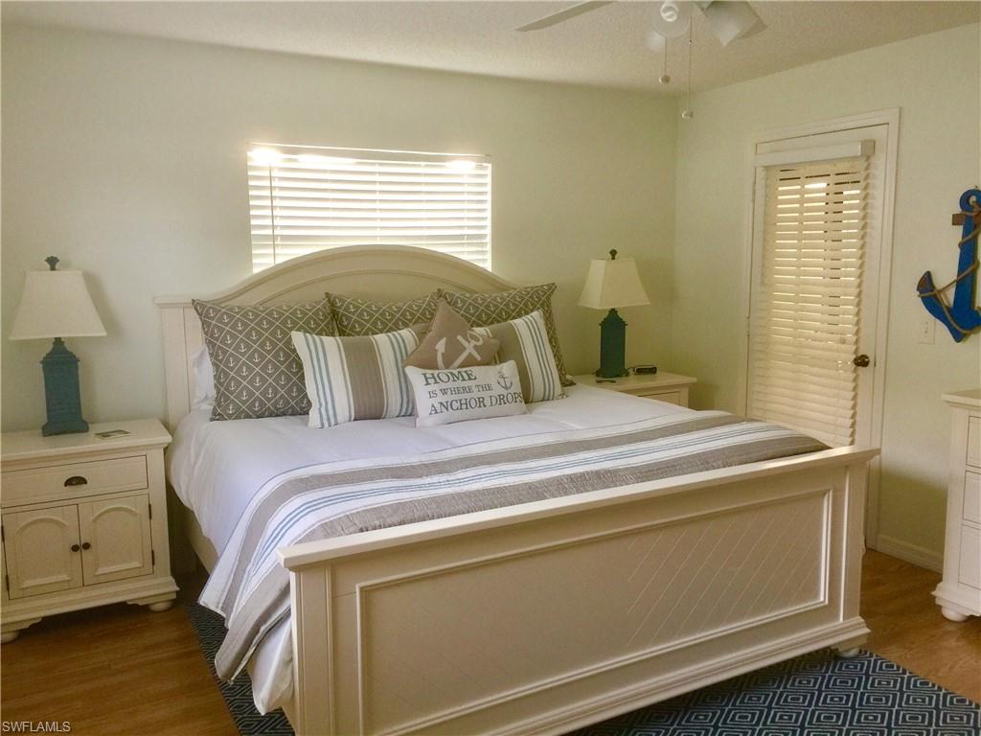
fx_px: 822
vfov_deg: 48.2
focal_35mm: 29
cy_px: 368
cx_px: 490
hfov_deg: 61.7
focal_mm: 4.15
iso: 32
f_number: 2.2
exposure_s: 1/15
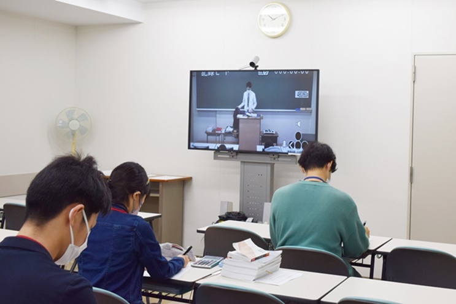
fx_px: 494
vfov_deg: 34.2
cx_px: 228
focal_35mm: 39
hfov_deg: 49.6
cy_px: 152
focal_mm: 26
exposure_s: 1/160
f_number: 6.3
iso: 400
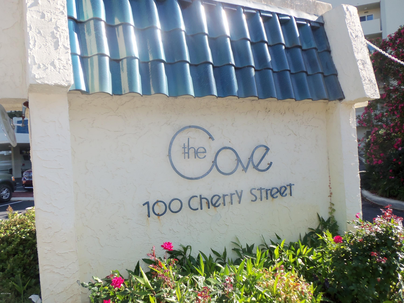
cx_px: 202
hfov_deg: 63.4
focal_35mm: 28
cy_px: 152
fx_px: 327
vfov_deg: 49.7
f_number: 3.3
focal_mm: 5.1
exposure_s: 1/400
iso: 64
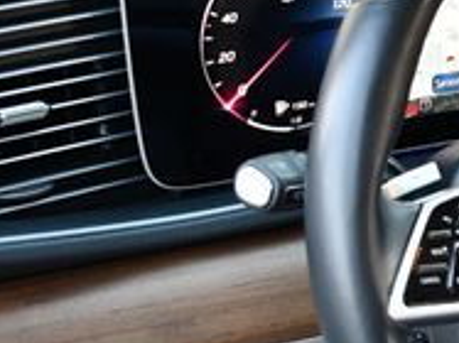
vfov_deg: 10.2
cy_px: 223
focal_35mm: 145
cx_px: 741
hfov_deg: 12.7
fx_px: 1921
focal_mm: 22
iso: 800
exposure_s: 1/160
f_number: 3.8
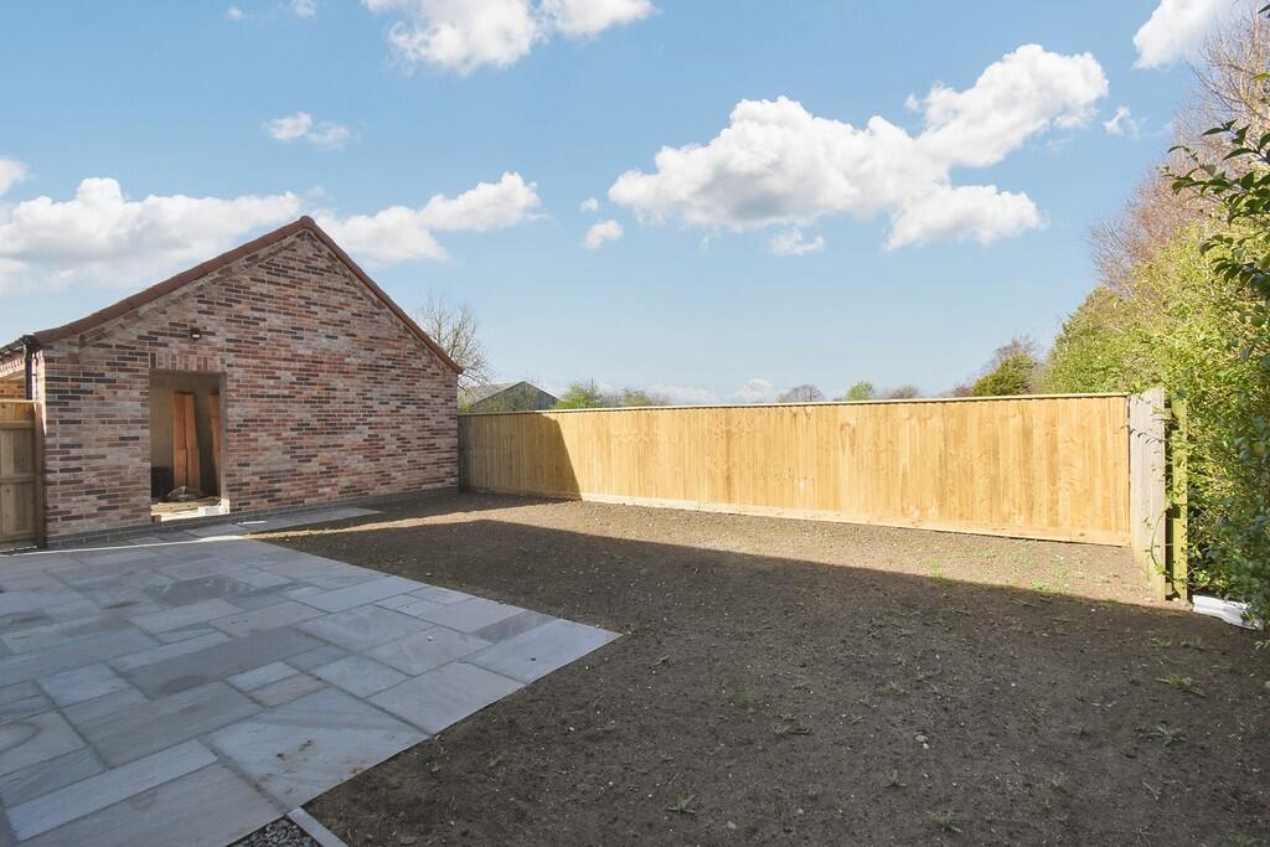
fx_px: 529
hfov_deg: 100.4
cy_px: 424
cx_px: 635
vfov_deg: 77.3
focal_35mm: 15
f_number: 13
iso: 800
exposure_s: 1/640
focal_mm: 10
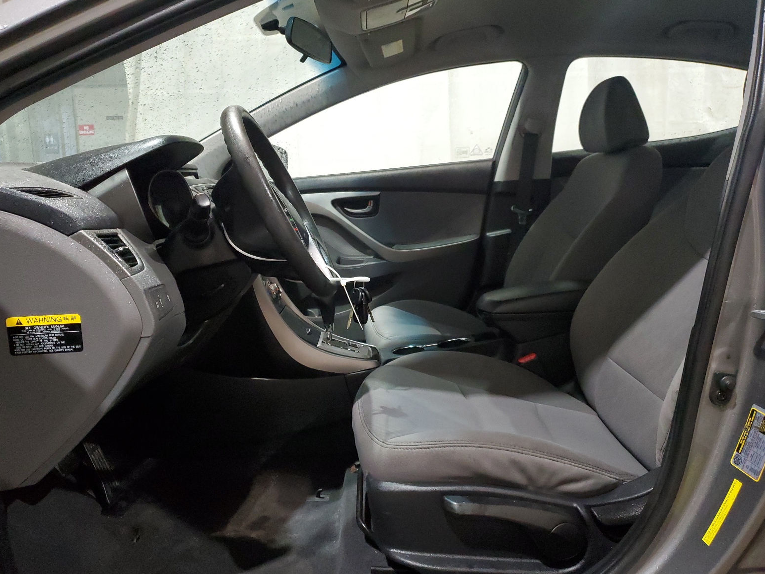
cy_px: 284
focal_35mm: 27
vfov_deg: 51.4
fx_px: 597
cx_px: 372
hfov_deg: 65.3
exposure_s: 1/60.2
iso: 400
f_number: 1.5
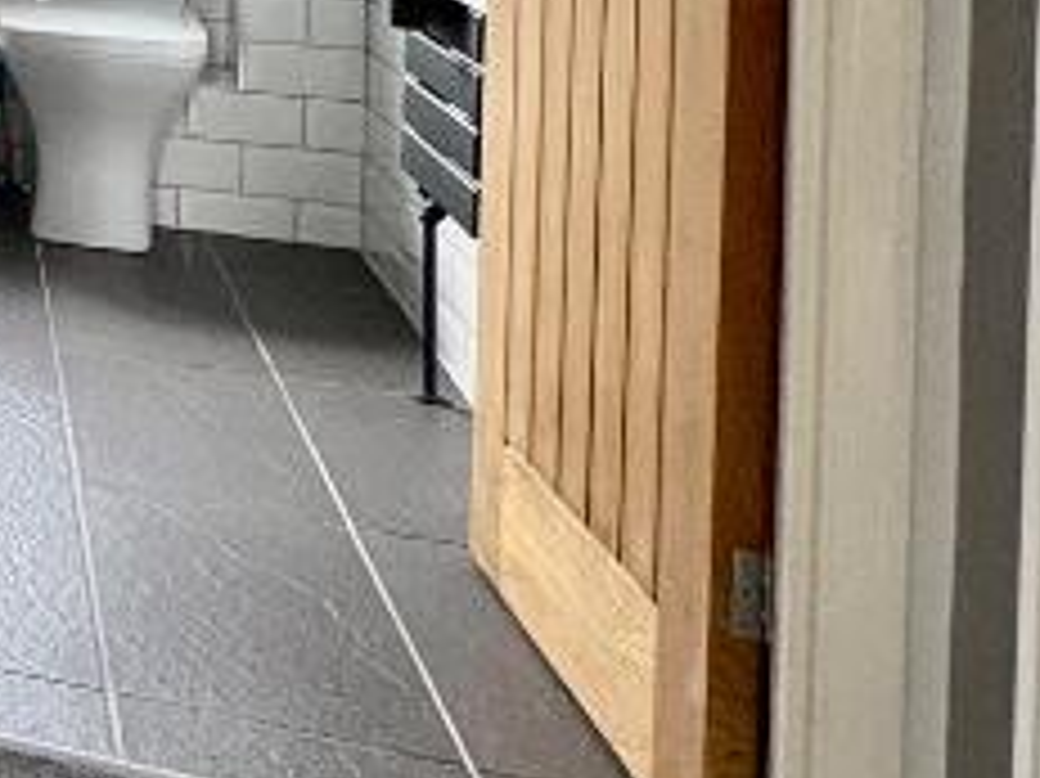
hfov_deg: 20.4
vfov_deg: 21.3
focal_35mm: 62
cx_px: -900
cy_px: -252
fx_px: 1862
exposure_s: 1/60
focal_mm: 2.22
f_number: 2.2
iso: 500
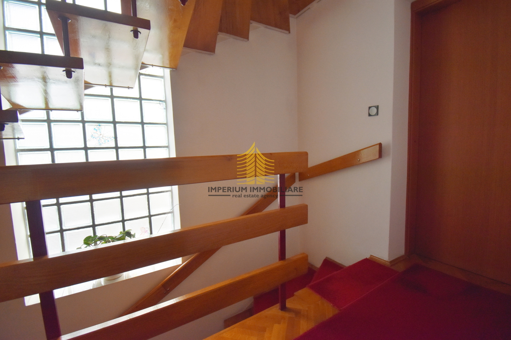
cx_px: 256
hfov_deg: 100.4
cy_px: 170
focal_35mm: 15
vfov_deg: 77.3
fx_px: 213
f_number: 4.5
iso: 640
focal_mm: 10
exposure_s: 1/250
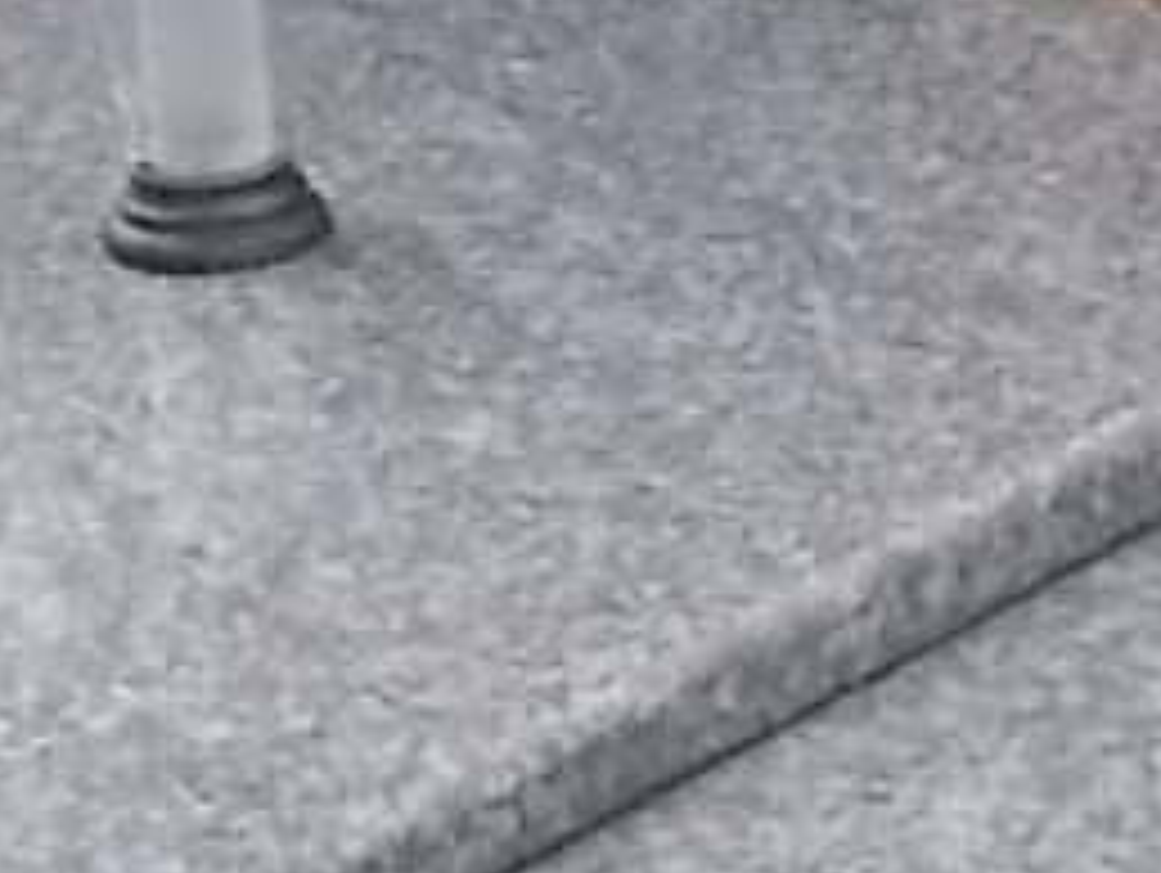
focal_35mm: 161
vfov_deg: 9.2
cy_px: 486
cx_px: 1462
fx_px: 5405
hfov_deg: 11.9
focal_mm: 4.6
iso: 400
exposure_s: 1/500
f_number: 8
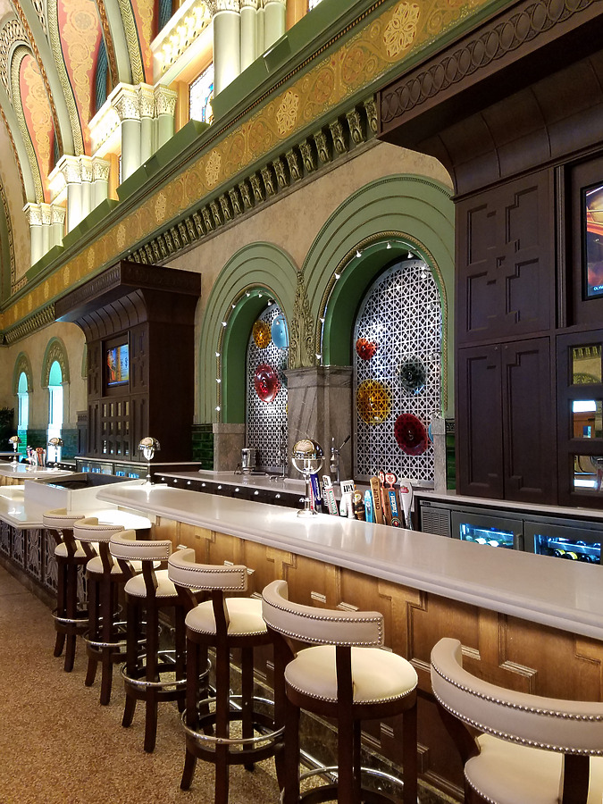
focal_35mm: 26
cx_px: 302
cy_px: 402
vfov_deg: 67.3
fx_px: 604
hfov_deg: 53.1
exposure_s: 1/20
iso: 200
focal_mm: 4.2
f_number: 1.7
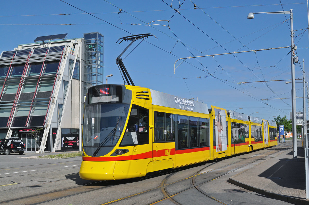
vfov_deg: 34.1
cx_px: 154
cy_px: 102
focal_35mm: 39
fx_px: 334
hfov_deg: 49.6
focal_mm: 26
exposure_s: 1/1000
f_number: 11
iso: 400
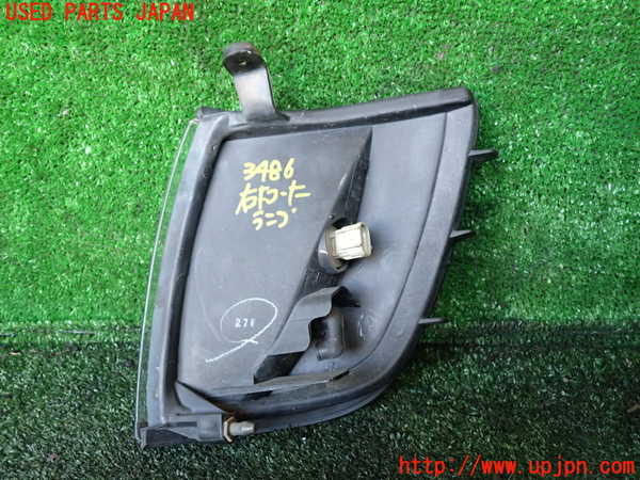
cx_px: 320
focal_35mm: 30
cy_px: 240
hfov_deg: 60.0
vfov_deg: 46.8
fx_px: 555
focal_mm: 5.4
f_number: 2.3
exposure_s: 1/30
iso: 250
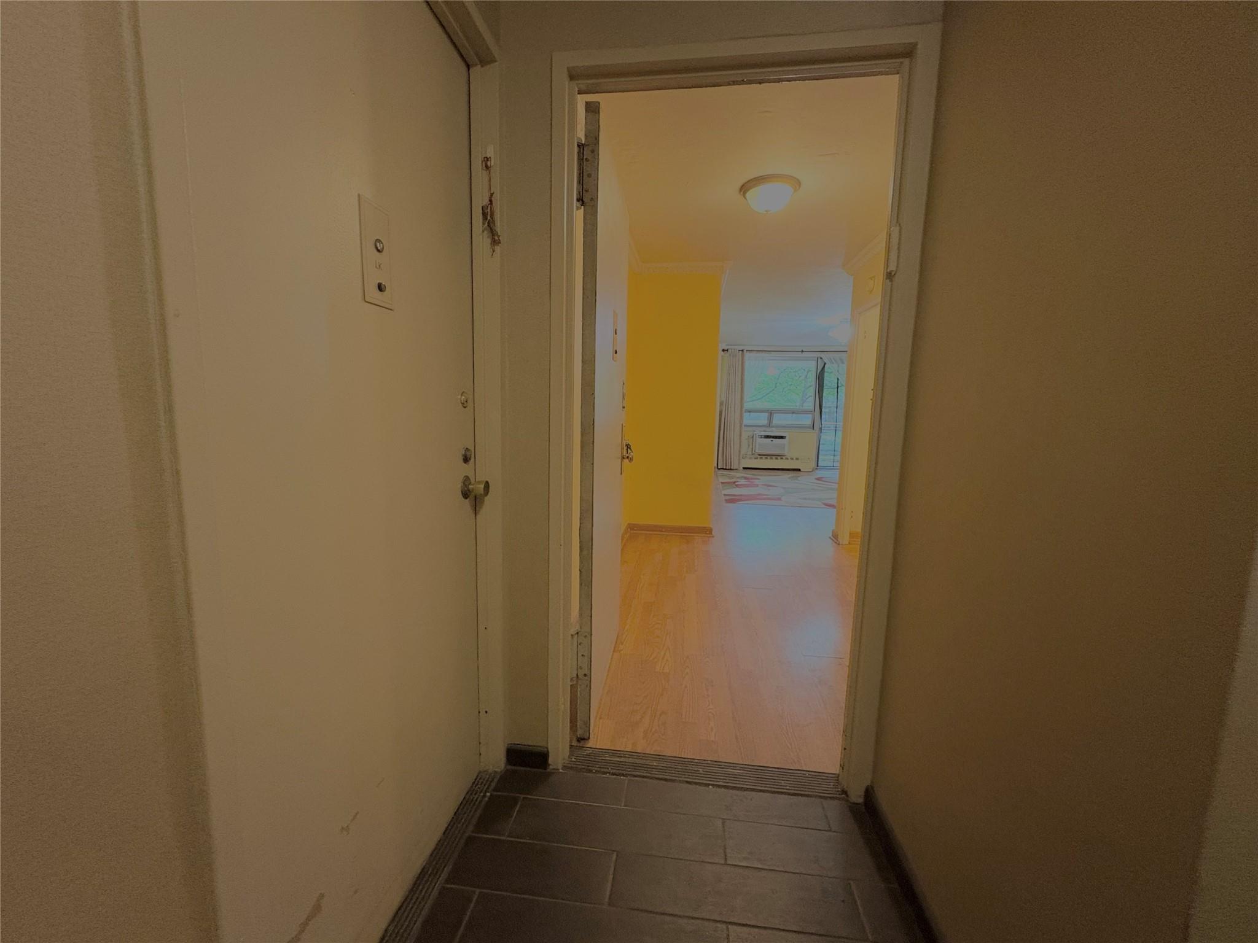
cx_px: 629
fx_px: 509
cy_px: 472
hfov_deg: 102.1
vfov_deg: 85.7
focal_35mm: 14
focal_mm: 2.22
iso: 640
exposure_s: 1/60
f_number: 2.2
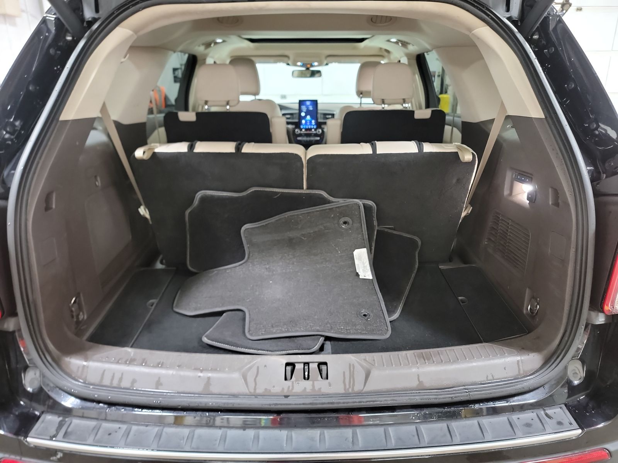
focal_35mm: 24
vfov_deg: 56.8
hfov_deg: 71.6
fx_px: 428
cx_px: 309
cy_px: 232
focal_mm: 6.7
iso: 790
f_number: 1.8
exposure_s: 1/17
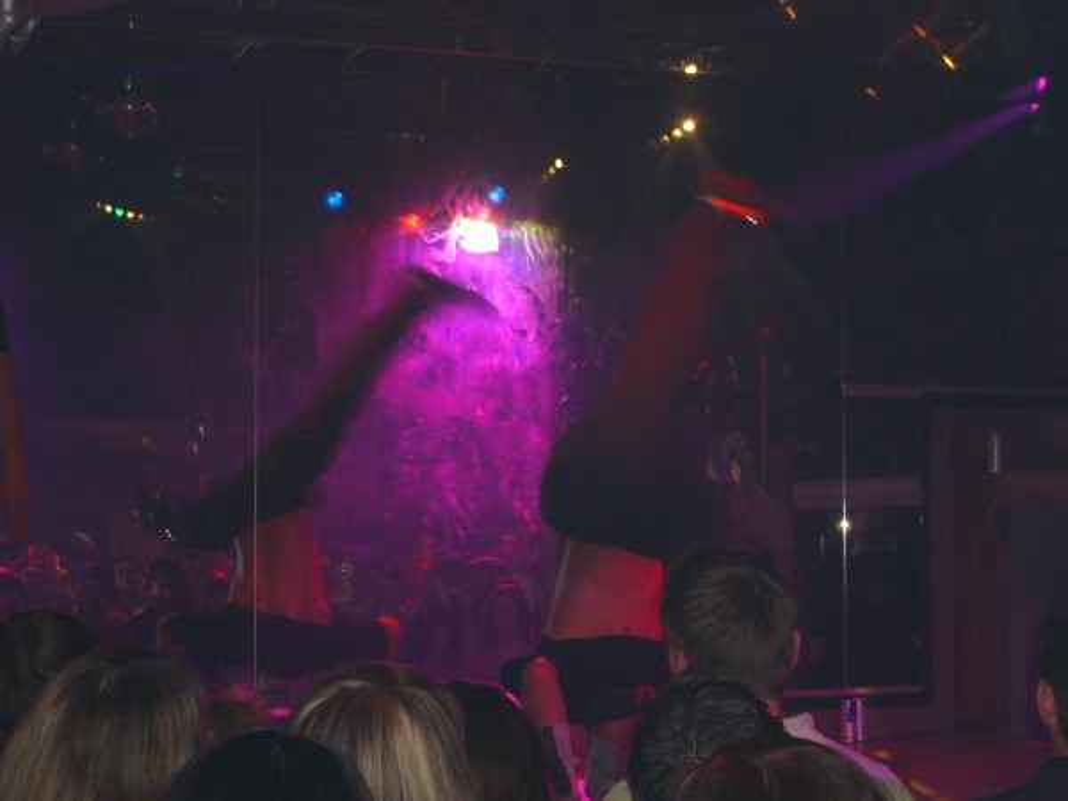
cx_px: 534
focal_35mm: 80
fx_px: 2468
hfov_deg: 24.4
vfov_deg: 18.4
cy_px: 400
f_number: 4.4
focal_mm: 16.6
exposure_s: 1/60
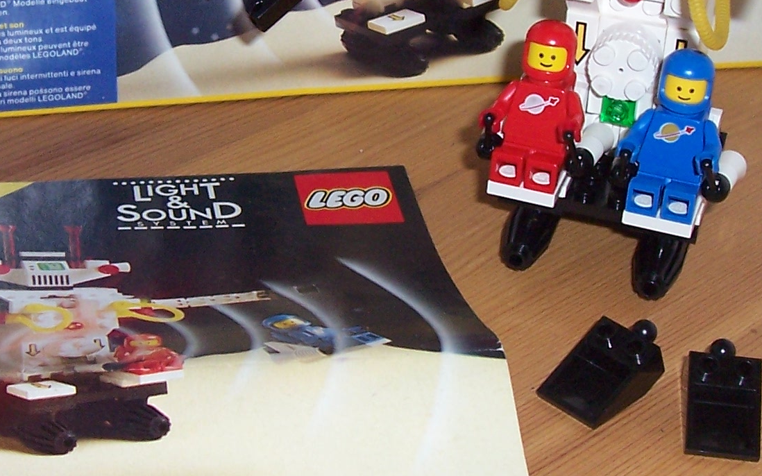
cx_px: 302
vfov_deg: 15.5
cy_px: 226
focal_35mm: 84
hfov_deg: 24.6
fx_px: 1744
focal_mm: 5.6
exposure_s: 1/60
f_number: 2.7
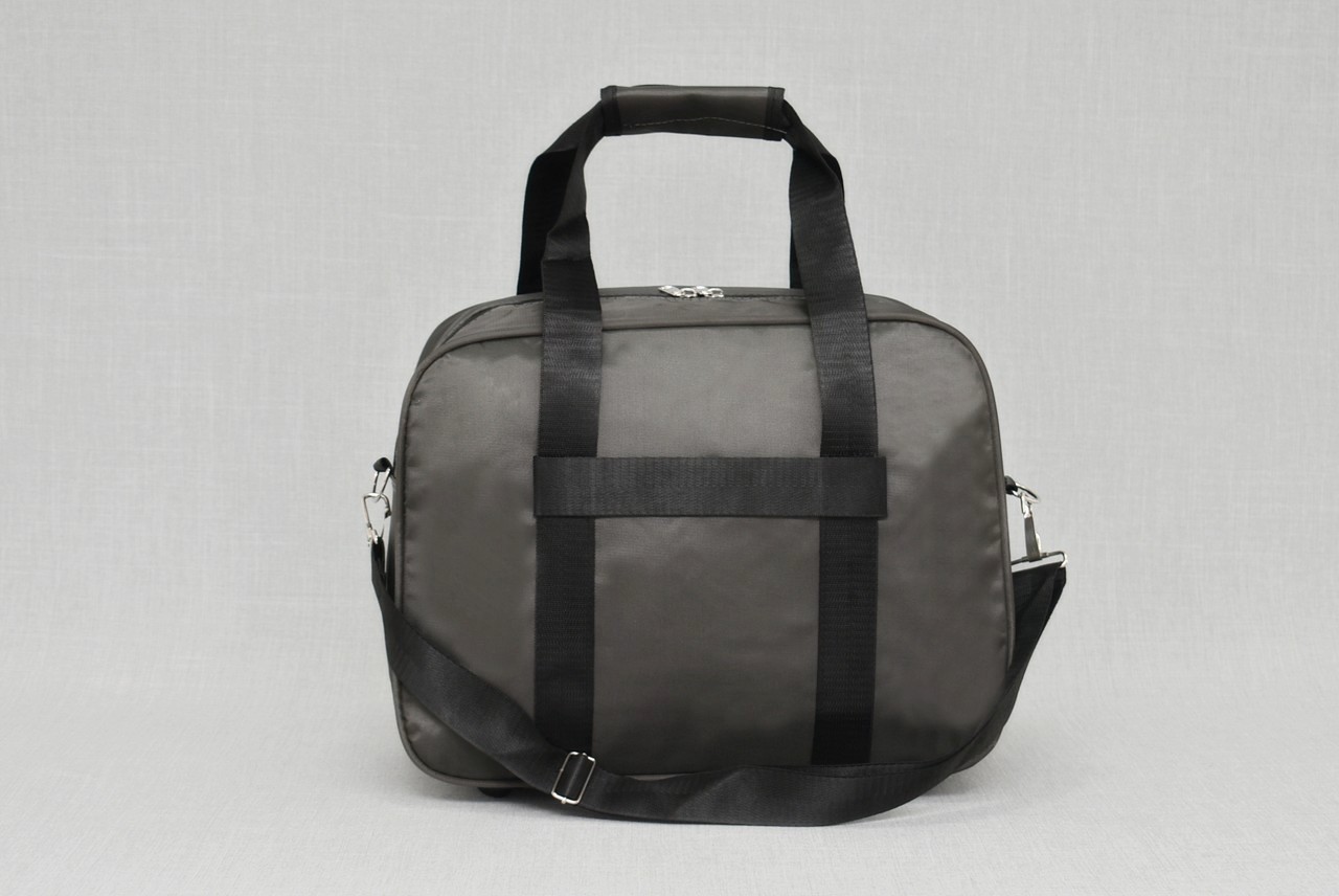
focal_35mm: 63
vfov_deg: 21.6
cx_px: 670
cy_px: 448
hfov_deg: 31.9
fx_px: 2345
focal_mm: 42
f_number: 5.6
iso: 100
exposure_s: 1/60
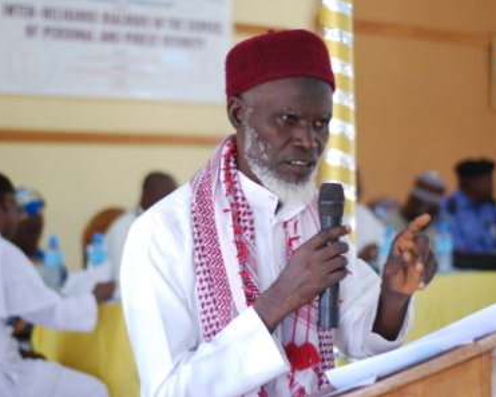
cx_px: 258
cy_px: 199
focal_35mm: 85
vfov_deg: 18.1
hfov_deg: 22.5
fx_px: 1248
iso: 200
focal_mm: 50
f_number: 1.8
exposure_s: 1/50
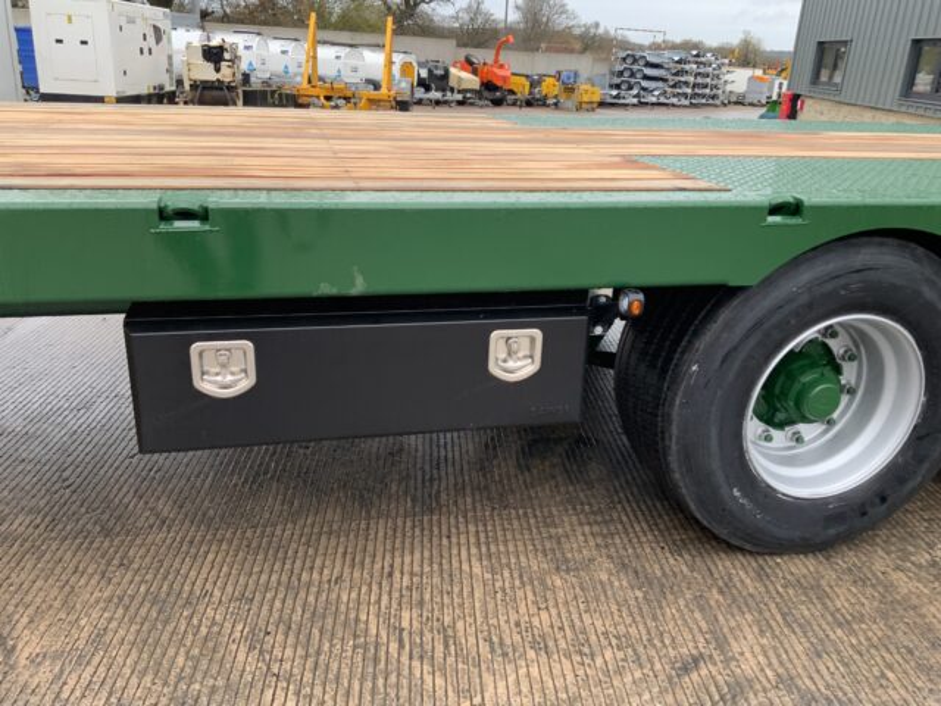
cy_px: 353
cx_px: 470
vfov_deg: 48.2
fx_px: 788
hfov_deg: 61.7
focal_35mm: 29
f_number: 1.8
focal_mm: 3
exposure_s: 1/122
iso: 25
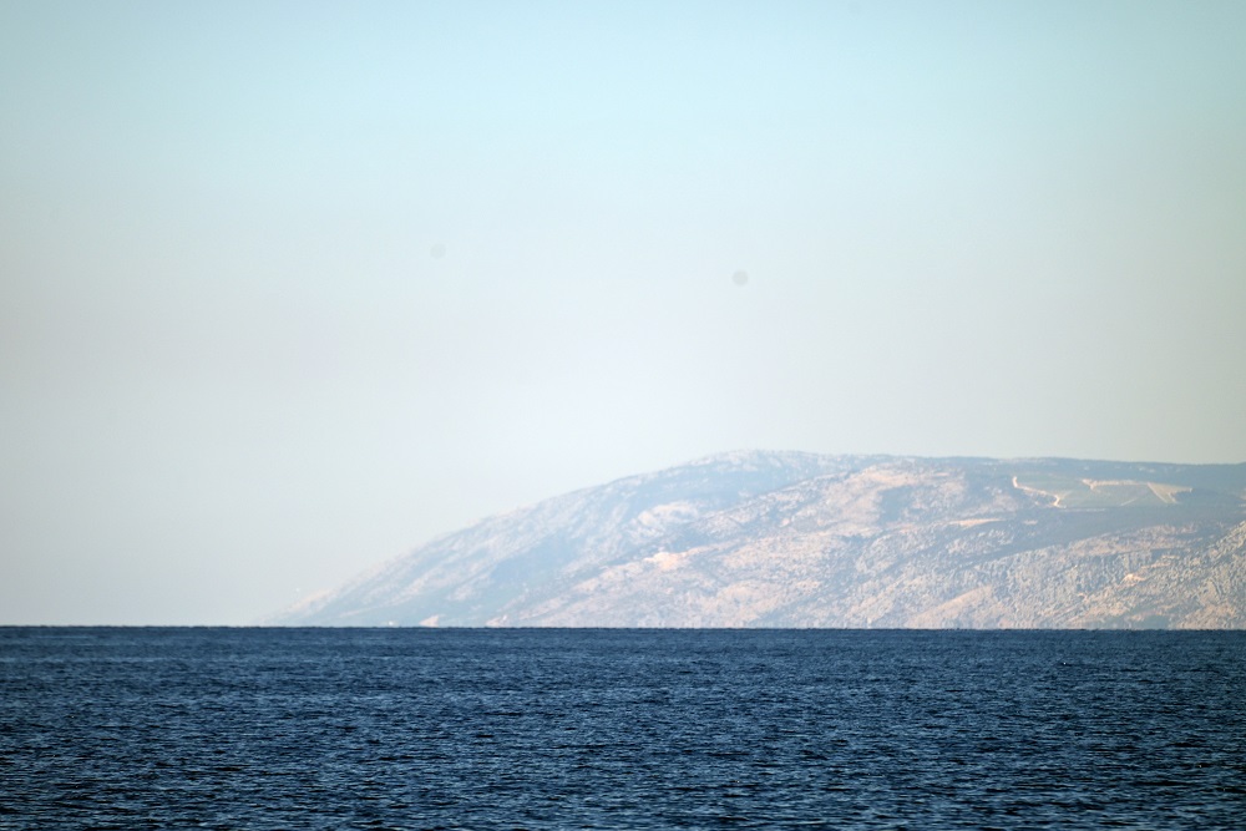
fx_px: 10384
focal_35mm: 300
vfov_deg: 4.6
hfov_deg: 6.9
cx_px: 623
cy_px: 416
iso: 100
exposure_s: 1/1000
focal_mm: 300
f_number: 5.6
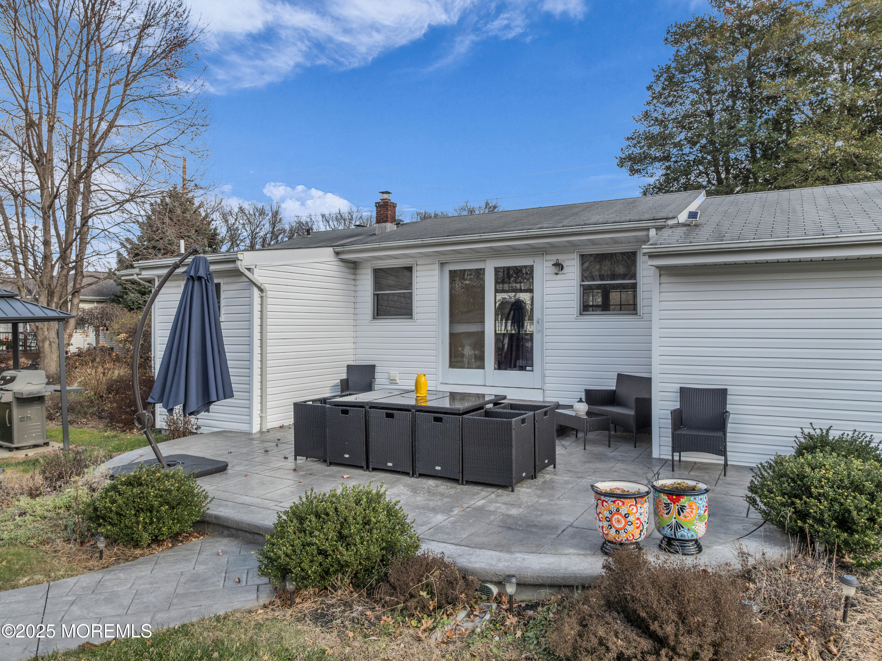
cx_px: 441
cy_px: 330
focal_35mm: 24
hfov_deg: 71.6
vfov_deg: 56.8
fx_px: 611
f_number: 2.8
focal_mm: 12.29
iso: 130
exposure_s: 1/1000
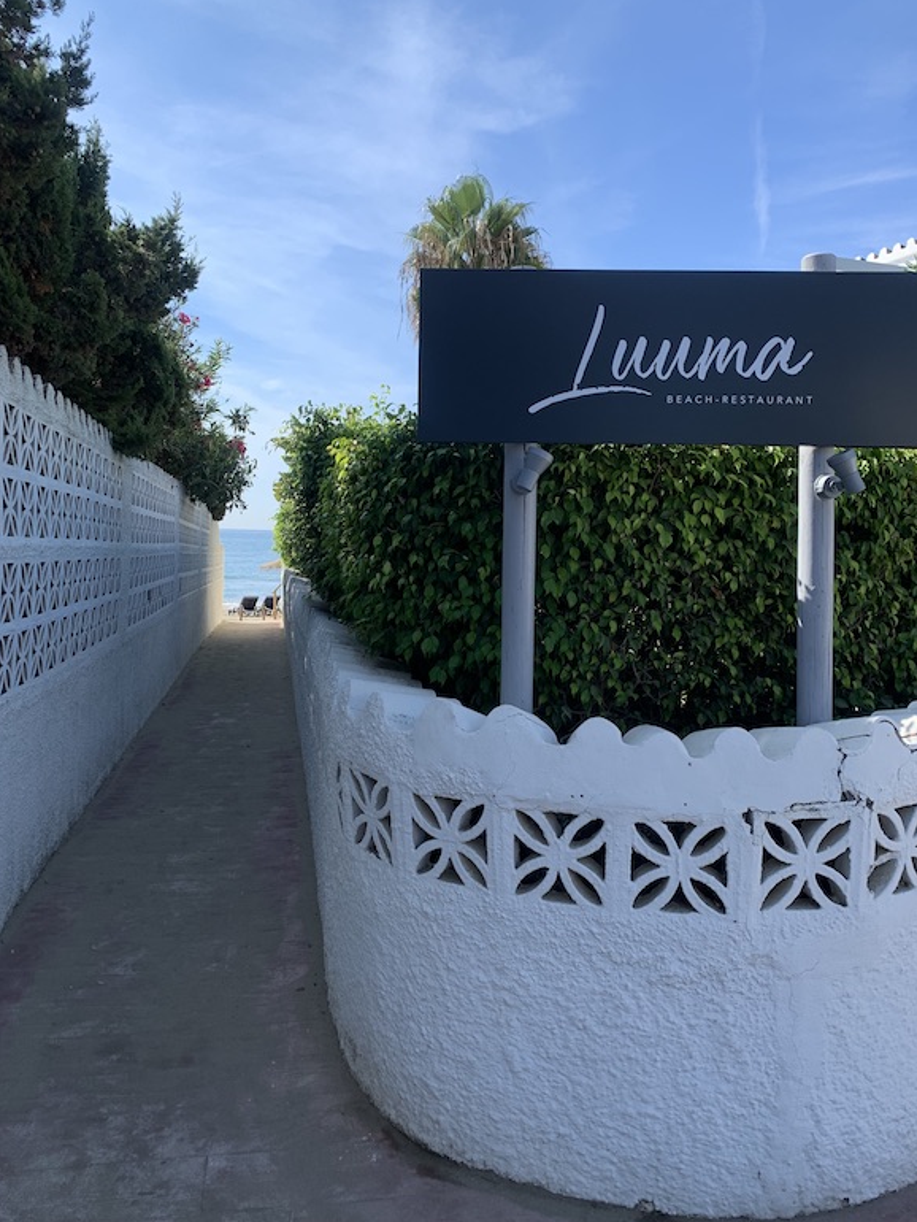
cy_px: 590
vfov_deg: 65.3
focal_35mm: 27
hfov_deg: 51.4
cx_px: 447
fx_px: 953
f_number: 1.8
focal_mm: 4.25
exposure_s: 1/1387
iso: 25
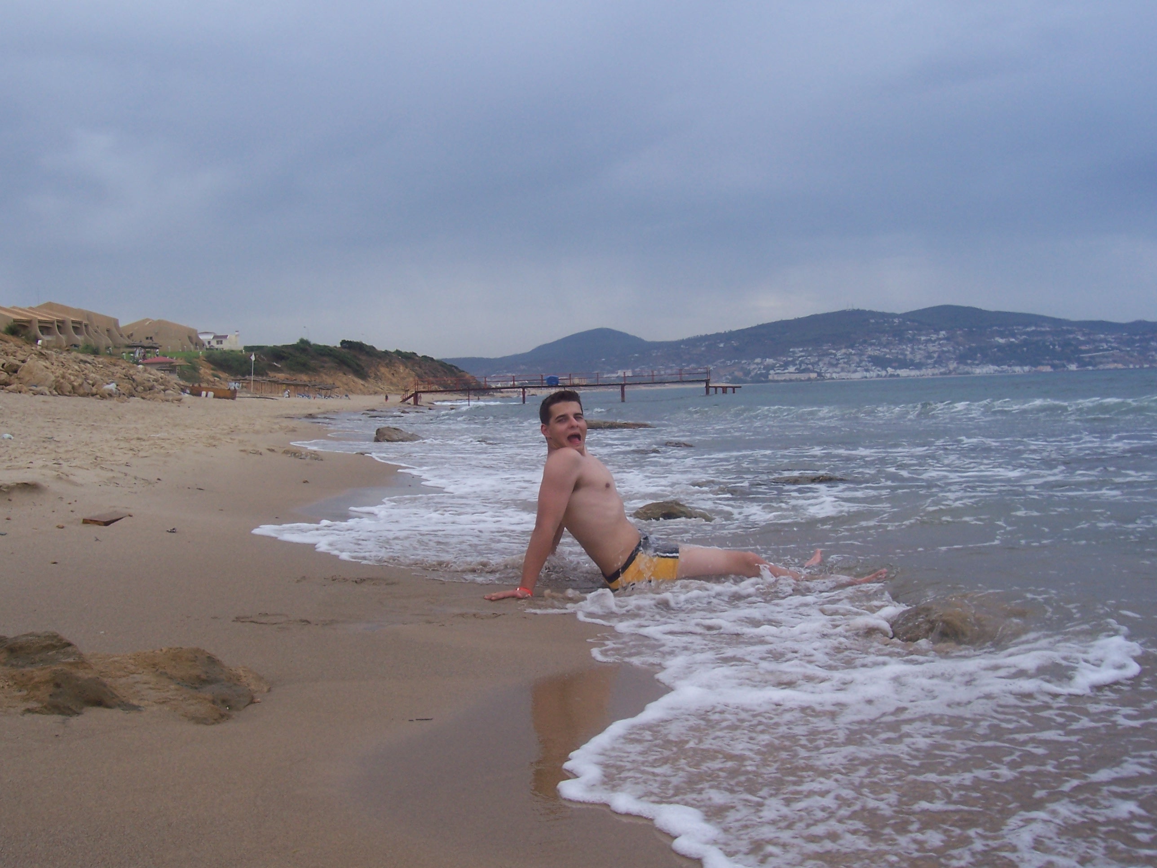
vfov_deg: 41.8
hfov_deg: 54.0
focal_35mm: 34
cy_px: 434
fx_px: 1136
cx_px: 578
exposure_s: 1/350
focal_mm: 5.6
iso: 80
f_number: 5.6
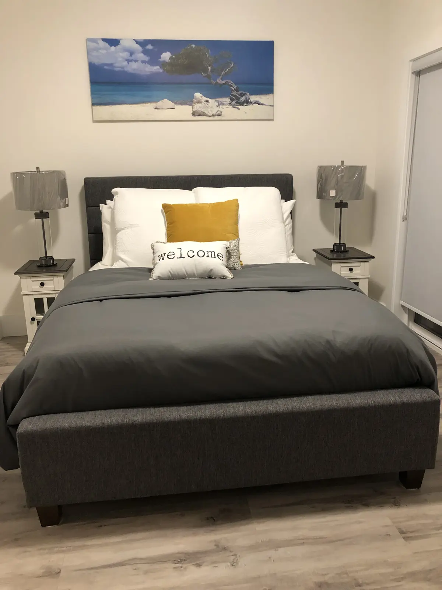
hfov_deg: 49.7
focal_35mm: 28
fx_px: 477
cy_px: 295
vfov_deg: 63.4
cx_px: 221
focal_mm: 4
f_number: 1.8
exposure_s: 1/15
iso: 64
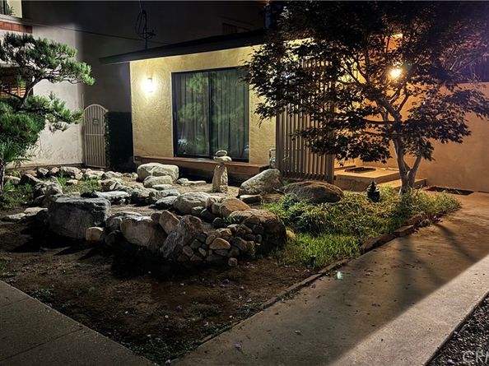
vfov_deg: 56.8
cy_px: 183
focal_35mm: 24
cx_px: 244
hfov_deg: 71.6
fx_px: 339
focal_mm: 6.76
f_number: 1.78
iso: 1600
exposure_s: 1/9
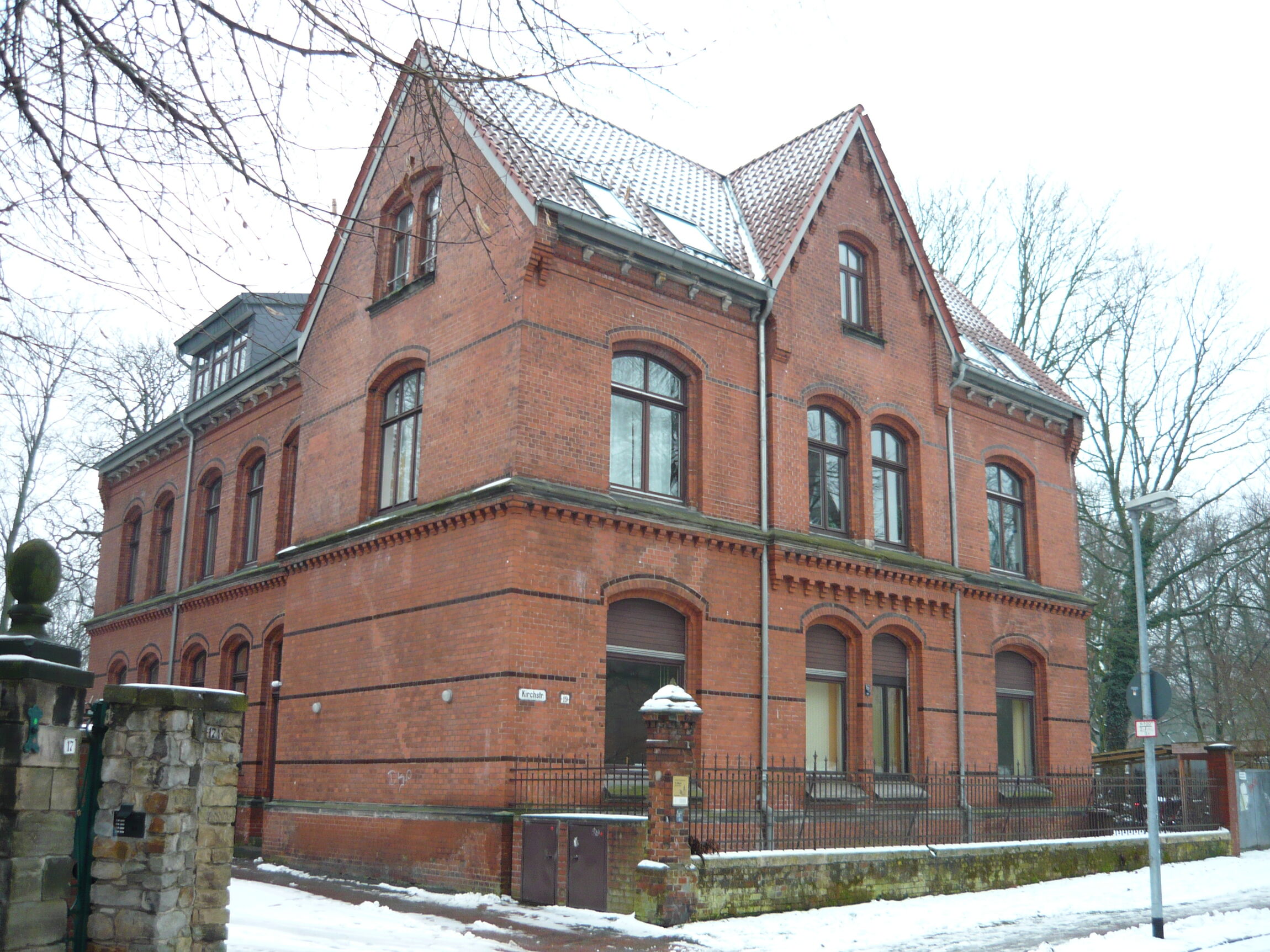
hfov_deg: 55.4
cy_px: 476
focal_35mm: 33
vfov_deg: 42.9
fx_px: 1211
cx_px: 635
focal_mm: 5.5
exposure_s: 1/30
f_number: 2.8
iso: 160
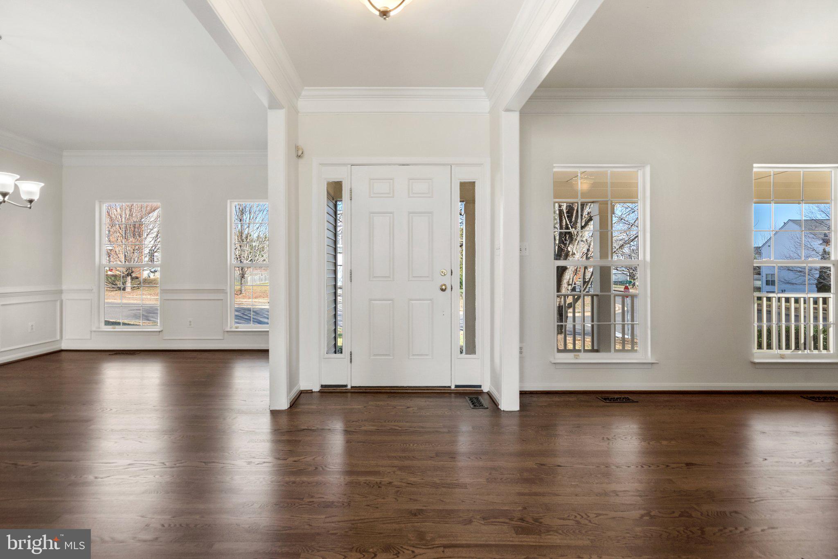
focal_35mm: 16
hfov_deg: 96.7
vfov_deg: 73.7
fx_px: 372
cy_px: 280
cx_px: 419
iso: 500
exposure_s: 1/30
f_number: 8
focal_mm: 16
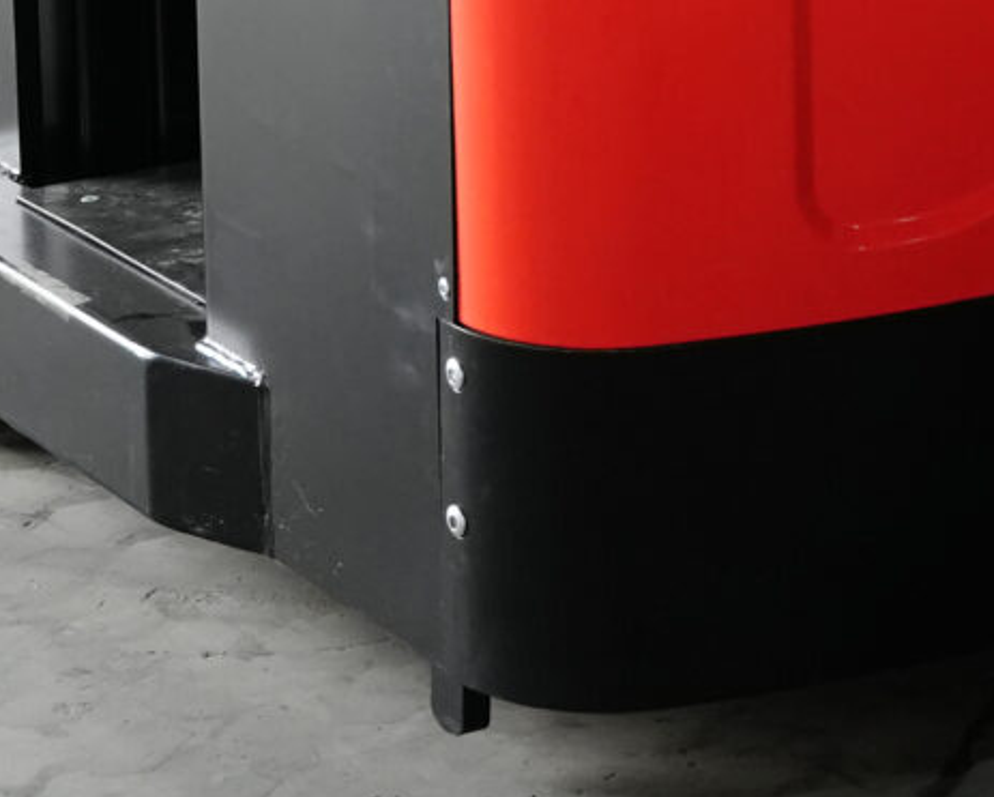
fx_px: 4887
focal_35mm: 166
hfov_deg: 11.6
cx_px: 721
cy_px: -850
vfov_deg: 8.8
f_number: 3.5
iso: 1600
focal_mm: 32
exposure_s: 1/125
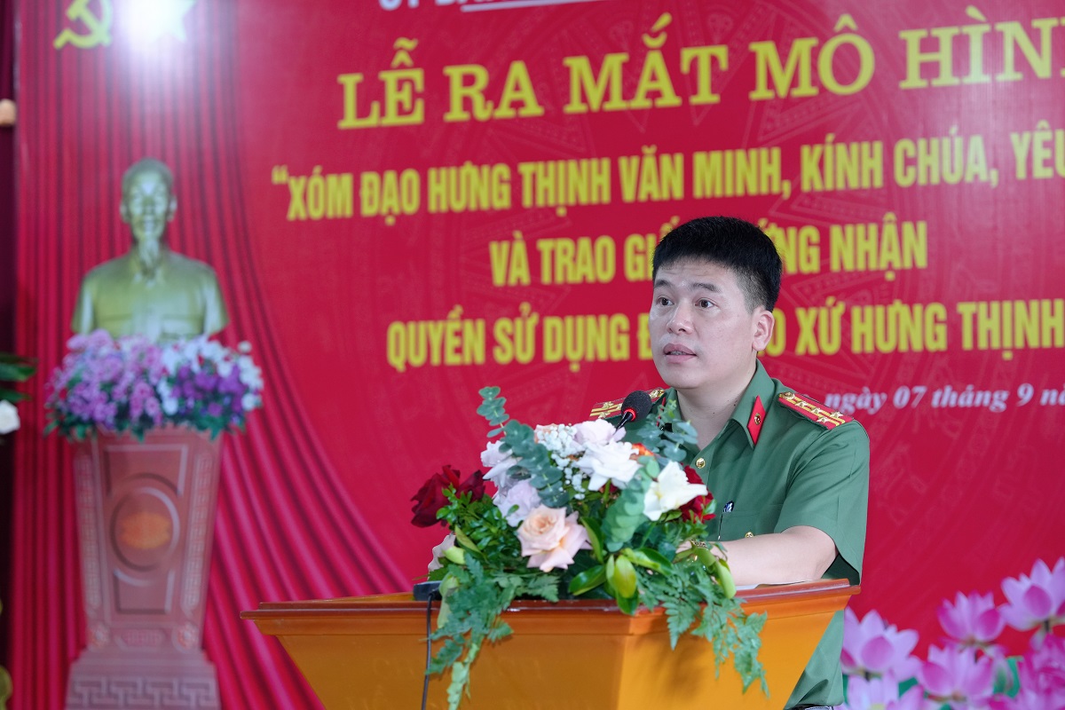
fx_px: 2781
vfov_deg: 14.6
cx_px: 532
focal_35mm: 94
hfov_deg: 21.7
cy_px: 355
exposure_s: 1/125
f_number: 2.8
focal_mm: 63
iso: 1000
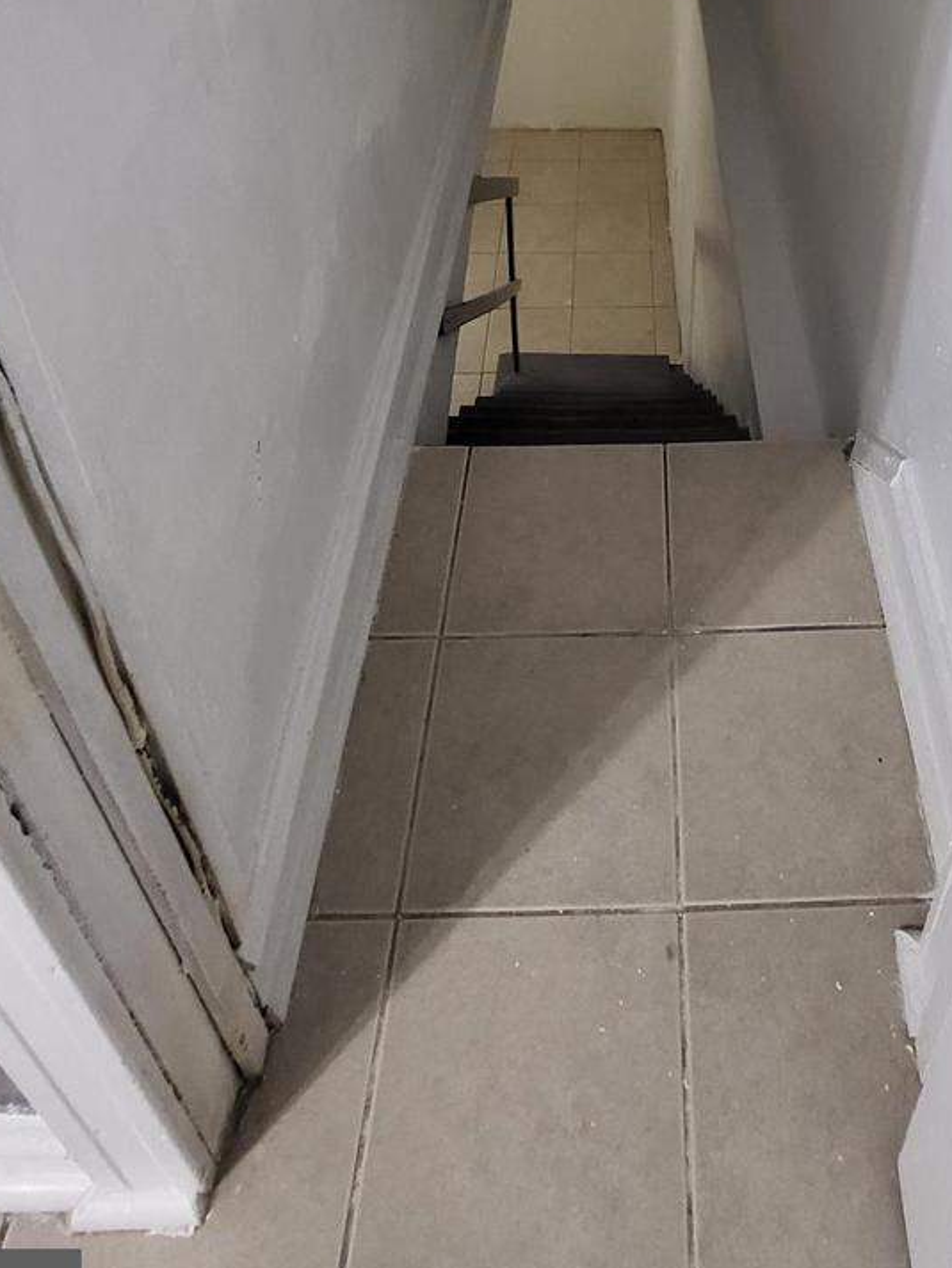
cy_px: 28
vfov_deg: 52.0
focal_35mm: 28
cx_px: 662
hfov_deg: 48.6
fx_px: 1026
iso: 320
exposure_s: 1/40
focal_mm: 1.74
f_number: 2.2
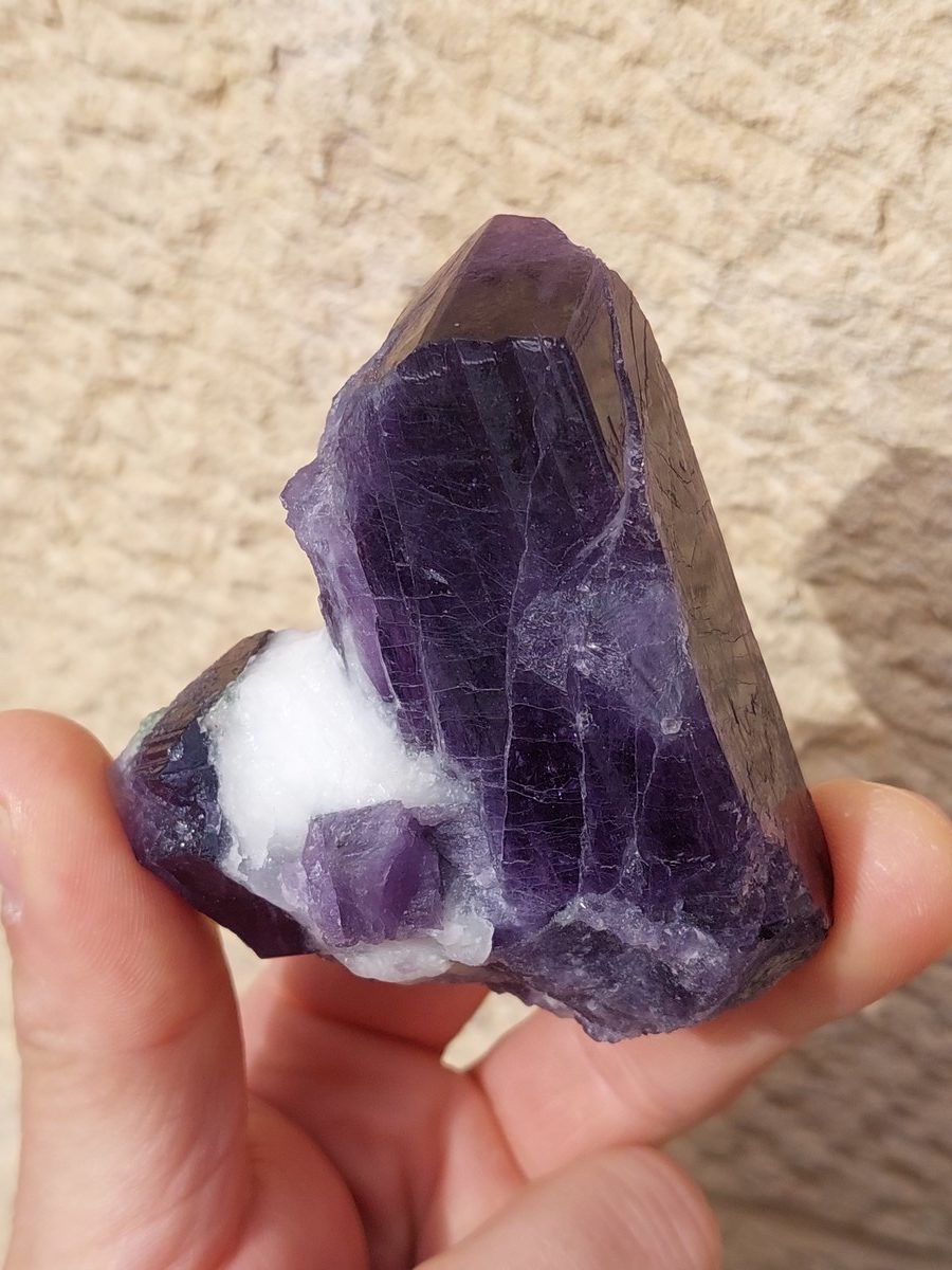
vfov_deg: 71.6
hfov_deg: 56.8
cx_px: 476
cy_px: 635
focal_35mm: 24
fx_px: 880
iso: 40
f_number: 1.8
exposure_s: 1/762
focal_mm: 5.23
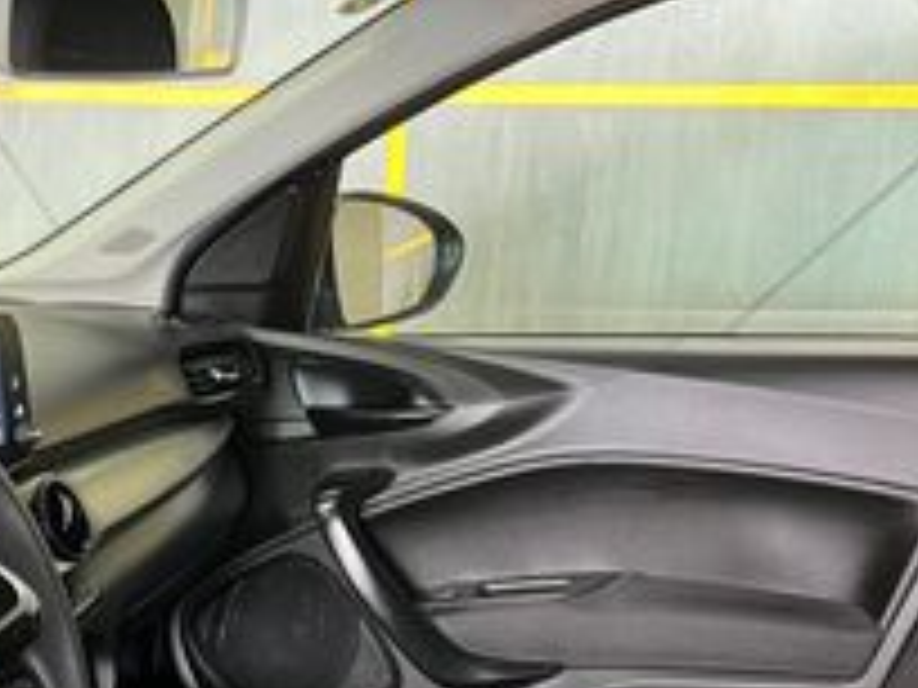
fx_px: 1591
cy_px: 679
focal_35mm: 60
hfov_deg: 30.4
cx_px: 50
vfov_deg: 23.4
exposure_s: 1/40
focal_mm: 5.7
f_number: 1.5
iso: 500
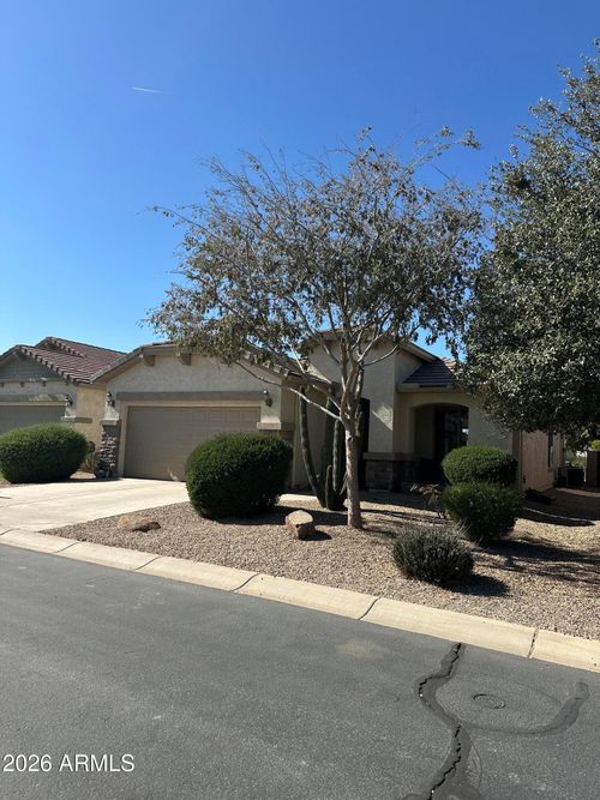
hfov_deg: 56.8
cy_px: 400
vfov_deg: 71.6
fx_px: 555
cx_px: 300
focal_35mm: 24
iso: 80
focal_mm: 6.86
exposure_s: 1/4184
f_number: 1.78
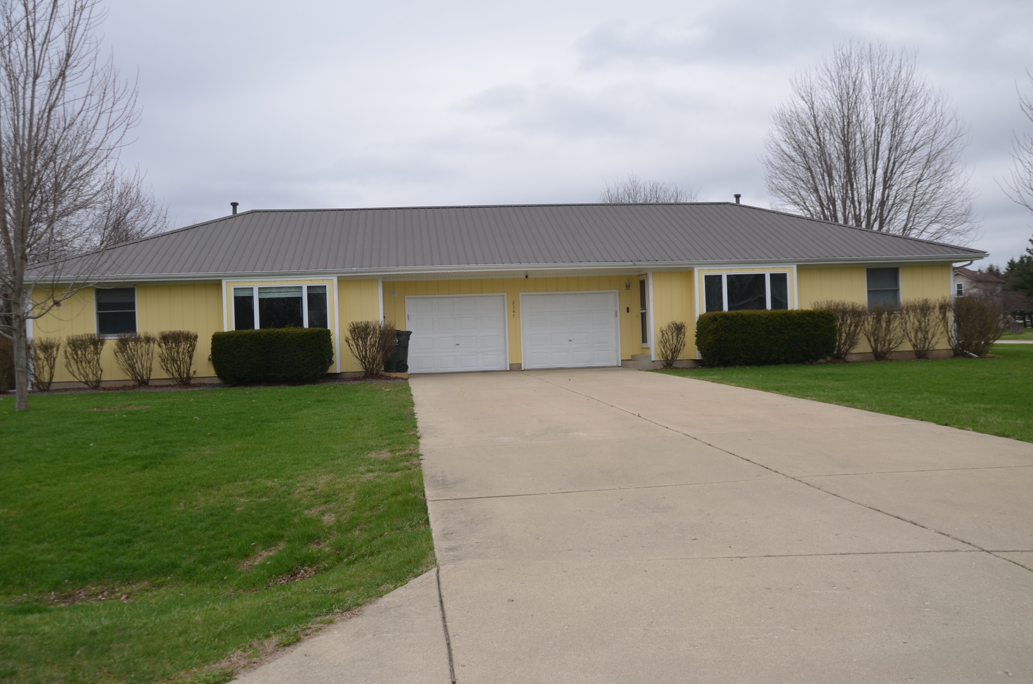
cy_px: 342
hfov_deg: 53.2
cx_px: 516
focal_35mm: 36
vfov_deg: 36.7
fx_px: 1031
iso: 100
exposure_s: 1/250
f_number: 6.3
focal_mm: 24
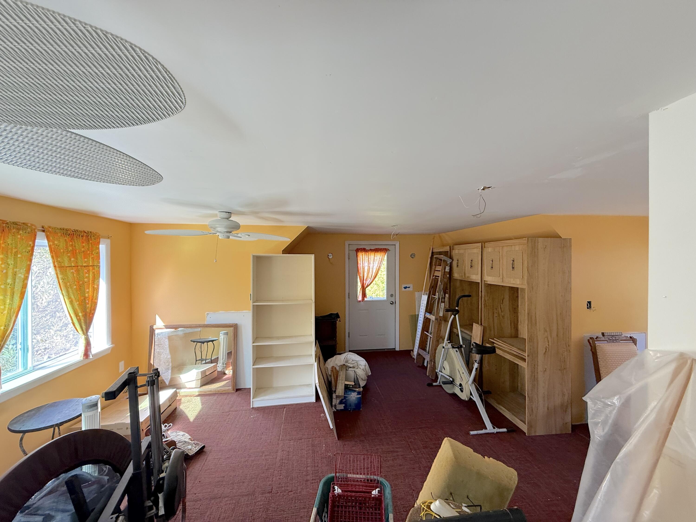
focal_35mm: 14
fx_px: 281
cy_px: 261
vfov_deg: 85.7
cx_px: 348
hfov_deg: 102.1
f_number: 2.2
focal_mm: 2.22
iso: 160
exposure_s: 1/99
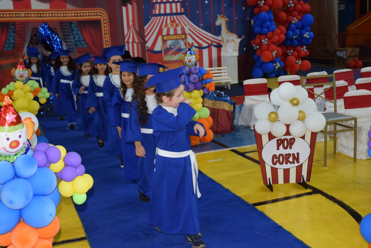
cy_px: 124
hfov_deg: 42.3
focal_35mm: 46
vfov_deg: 29.0
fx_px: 480
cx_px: 186
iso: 1100
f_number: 4
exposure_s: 1/60
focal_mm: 31
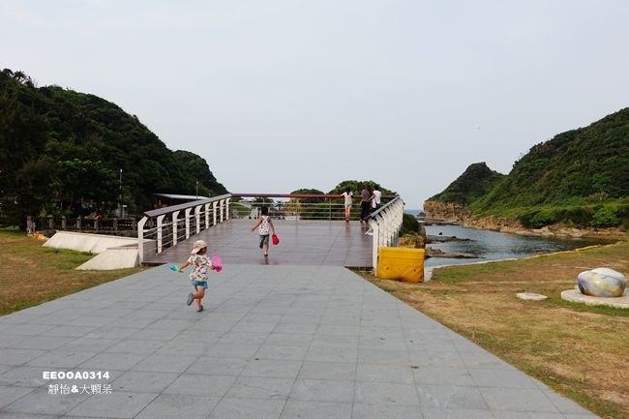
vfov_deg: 42.3
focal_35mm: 31
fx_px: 541
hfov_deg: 60.3
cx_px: 314
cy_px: 210
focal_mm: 11.22
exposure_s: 1/800
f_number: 4
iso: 125
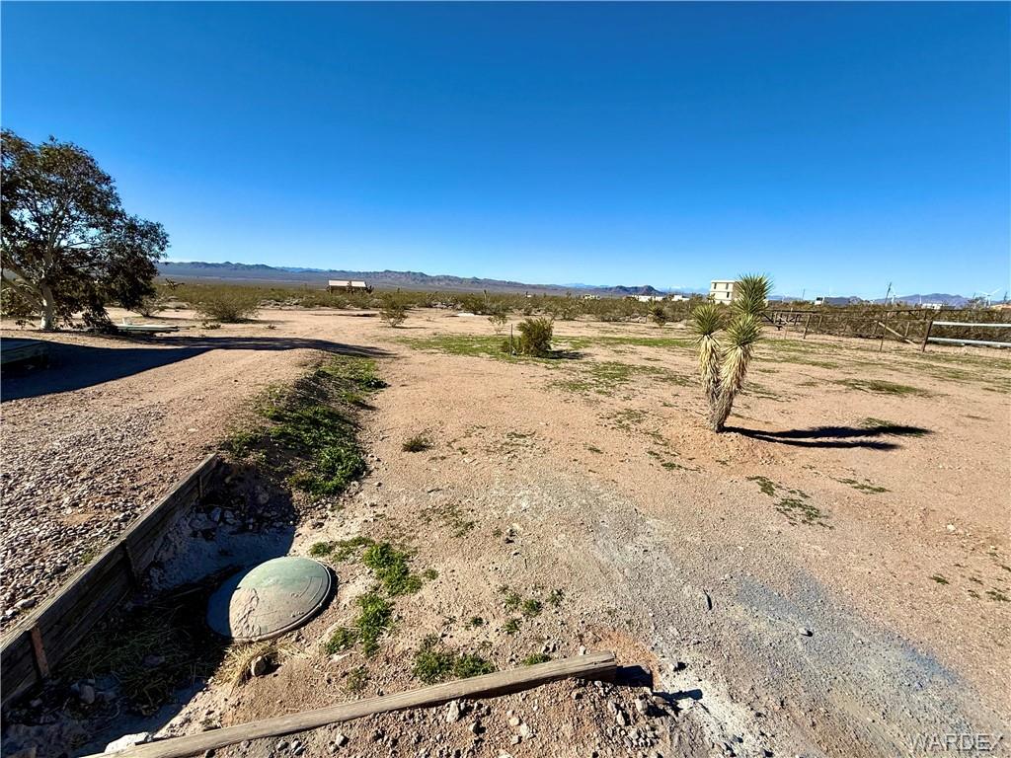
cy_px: 379
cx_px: 506
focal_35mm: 14
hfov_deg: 102.1
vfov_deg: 85.7
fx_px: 409
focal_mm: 2.22
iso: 50
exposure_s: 1/3125
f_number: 2.2
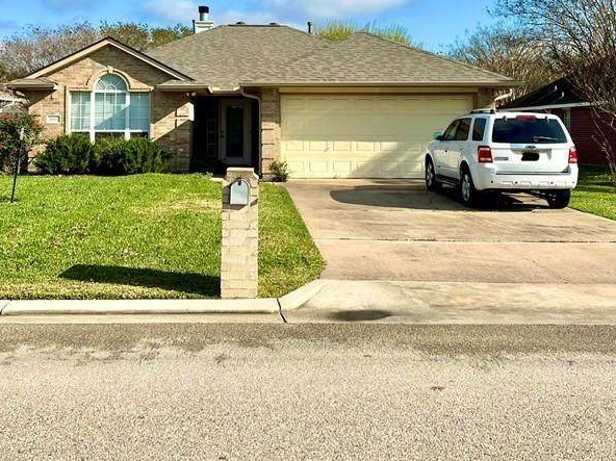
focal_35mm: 45
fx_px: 800
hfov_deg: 42.0
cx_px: 264
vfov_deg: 31.2
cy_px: 84
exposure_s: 1/5882
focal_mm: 5.7
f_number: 1.5
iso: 50
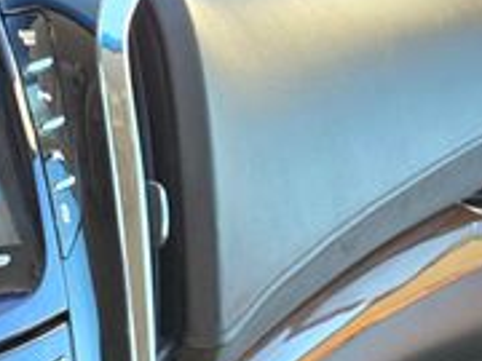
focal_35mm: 82
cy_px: 350
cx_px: -268
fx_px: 1142
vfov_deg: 17.6
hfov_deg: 20.1
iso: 125
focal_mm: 5.4
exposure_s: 1/180
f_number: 1.8
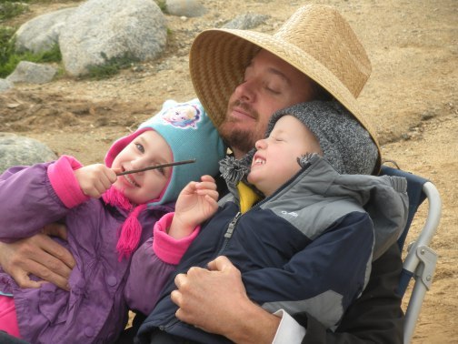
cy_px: 172
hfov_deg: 13.3
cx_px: 229
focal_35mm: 149
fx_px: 1971
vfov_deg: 10.0
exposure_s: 1/143
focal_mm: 26
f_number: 5.4
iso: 88
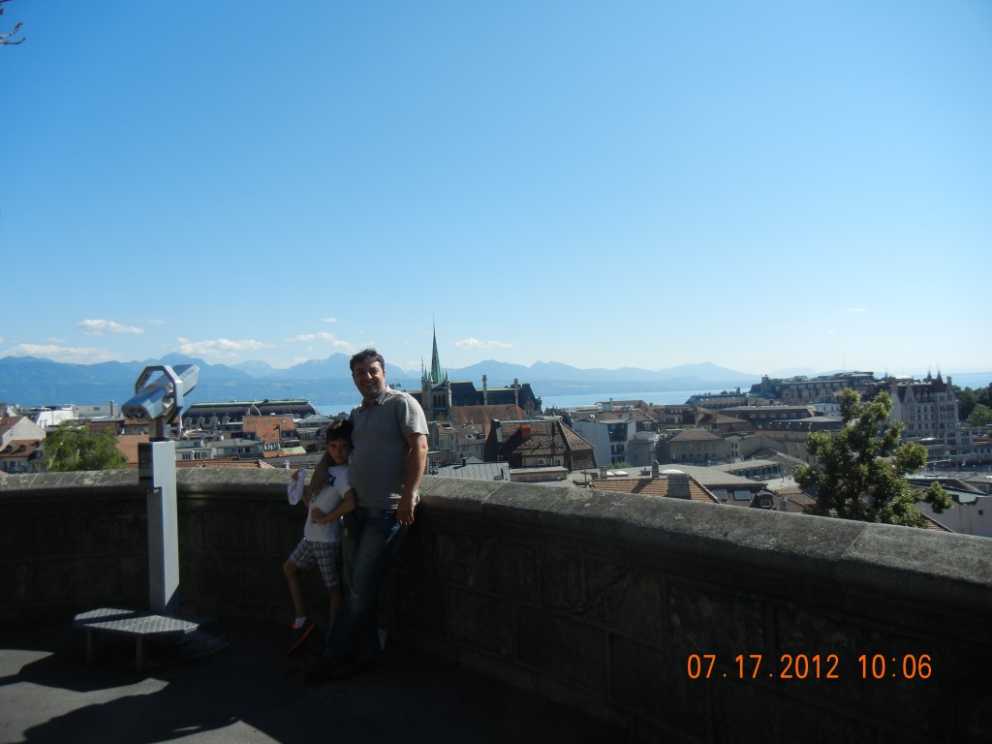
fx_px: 860
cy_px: 372
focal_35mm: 30
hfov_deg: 60.0
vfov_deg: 46.8
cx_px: 496
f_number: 7
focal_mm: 5.4
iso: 160
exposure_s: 1/400
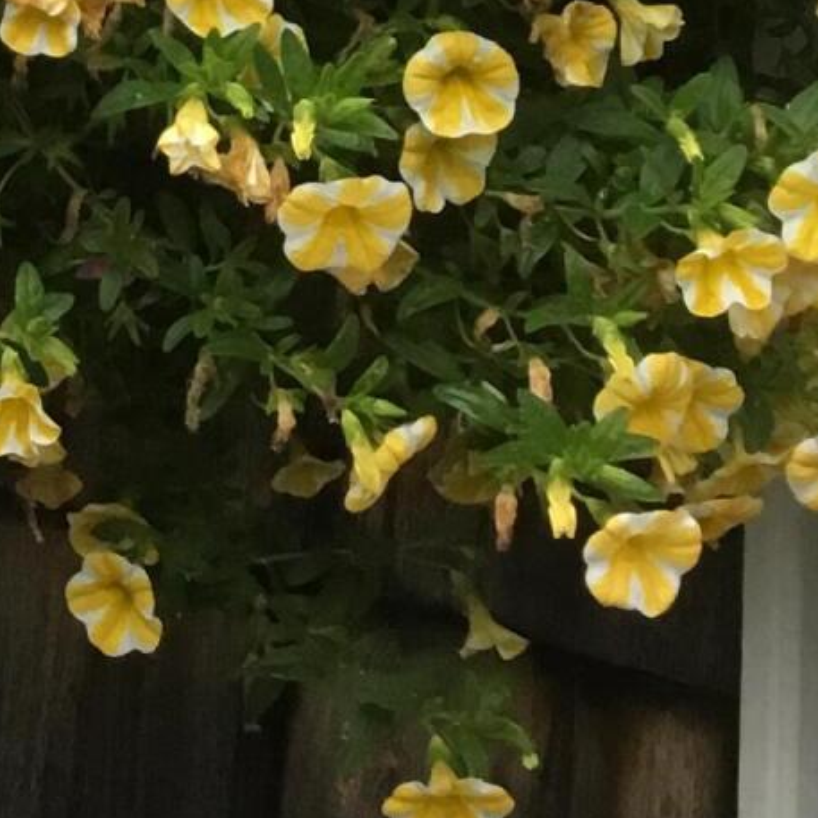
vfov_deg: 13.3
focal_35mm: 120
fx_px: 3208
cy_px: -564
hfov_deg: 13.9
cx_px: -302
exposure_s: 1/30
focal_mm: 3.3
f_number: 2.4
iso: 64
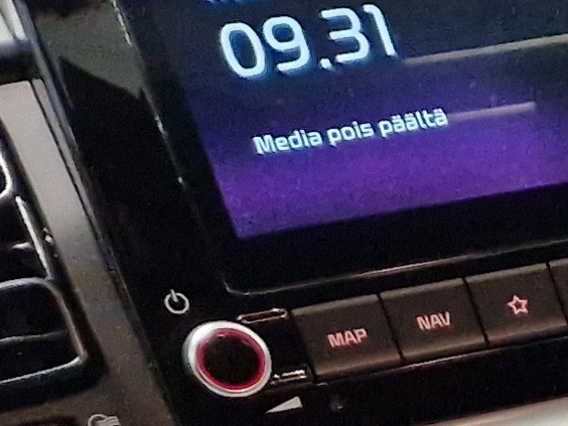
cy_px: 1089
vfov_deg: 8.2
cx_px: 1807
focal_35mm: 163
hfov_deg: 9.2
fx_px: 2675
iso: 800
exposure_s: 1/100
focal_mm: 5.4
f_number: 1.8
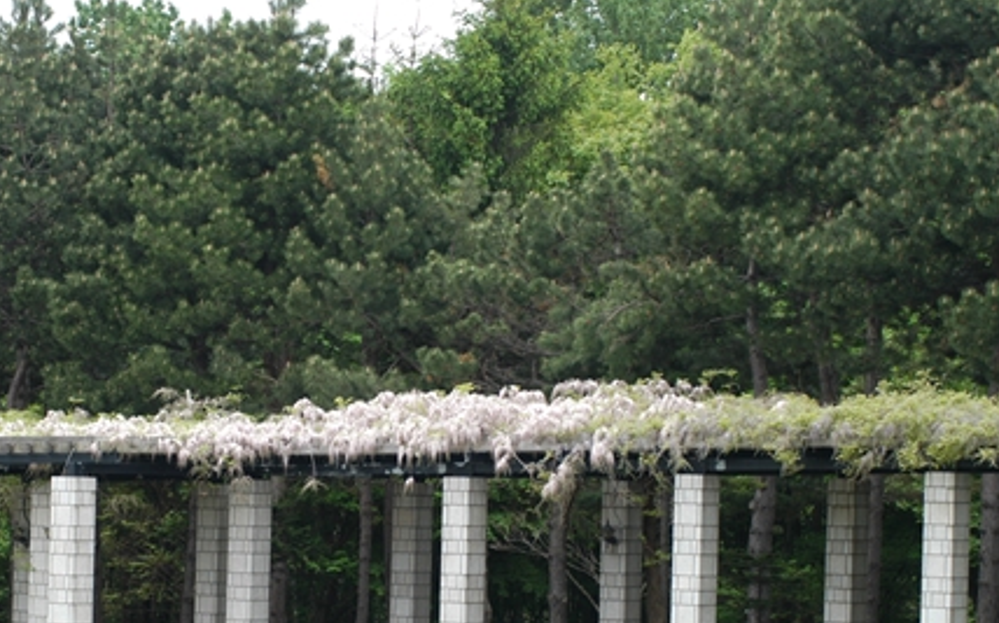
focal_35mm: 150
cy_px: 440
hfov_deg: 13.9
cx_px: 390
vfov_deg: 8.7
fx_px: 4082
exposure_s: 1/160
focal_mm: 70
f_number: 7.1
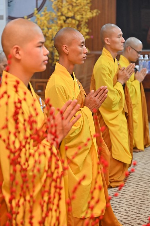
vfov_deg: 20.8
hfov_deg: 13.9
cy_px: 113
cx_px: 75
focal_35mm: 98
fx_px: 614
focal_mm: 98
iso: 2000
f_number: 5
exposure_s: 1/100
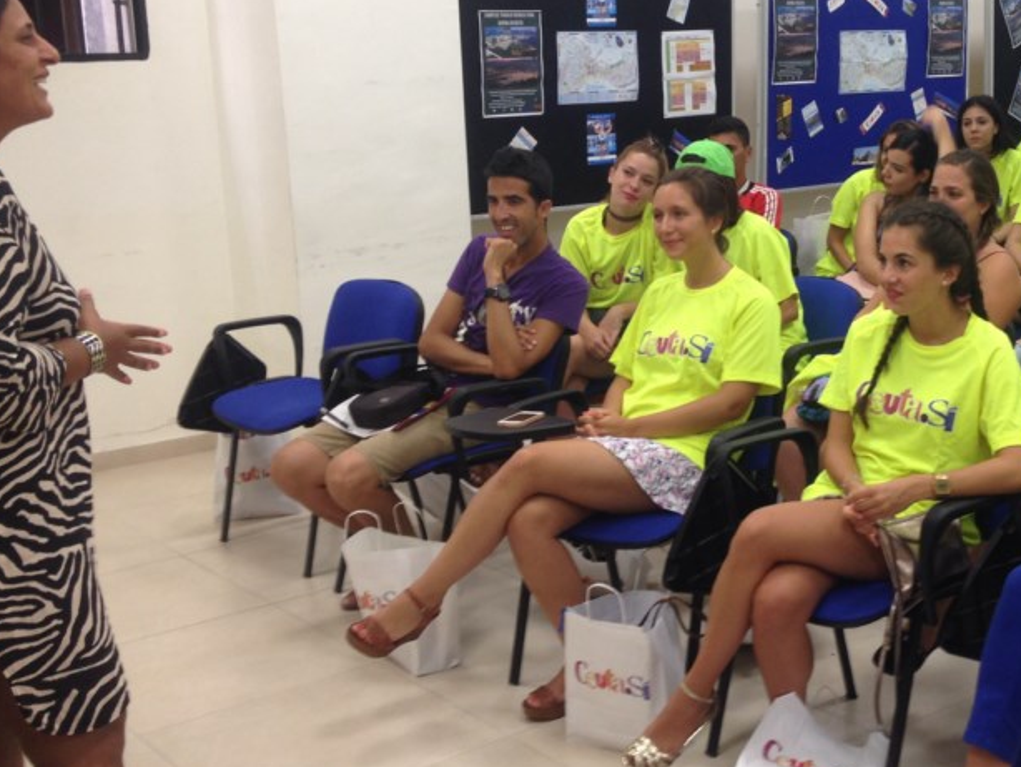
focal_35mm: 55
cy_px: 336
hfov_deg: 34.1
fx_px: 1623
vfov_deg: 26.6
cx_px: 777
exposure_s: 1/24
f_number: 2.4
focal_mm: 4.12
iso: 50
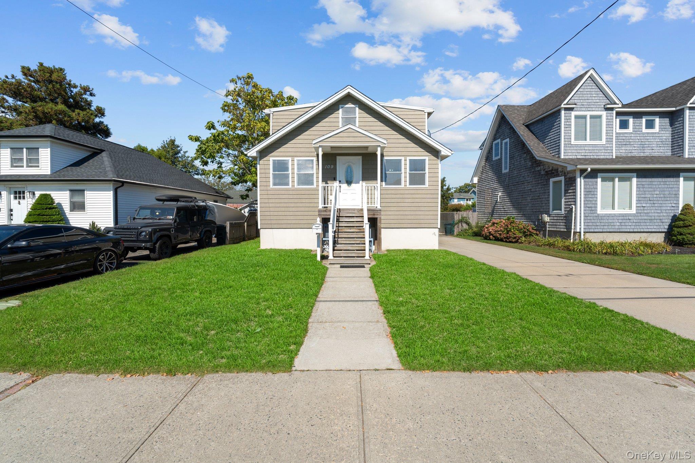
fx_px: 270
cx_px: 348
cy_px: 232
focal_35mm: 14
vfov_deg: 81.2
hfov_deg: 104.3
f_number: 10
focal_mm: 14
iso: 400
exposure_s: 1/400
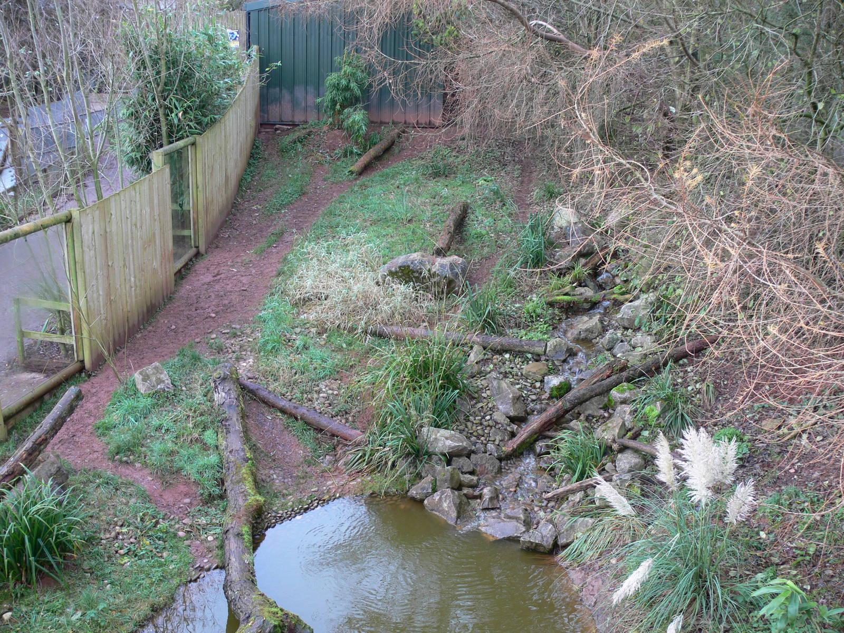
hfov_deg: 52.6
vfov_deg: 40.7
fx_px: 853
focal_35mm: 35
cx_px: 422
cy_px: 316
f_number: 2.8
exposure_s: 1/60
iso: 80
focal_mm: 7.4
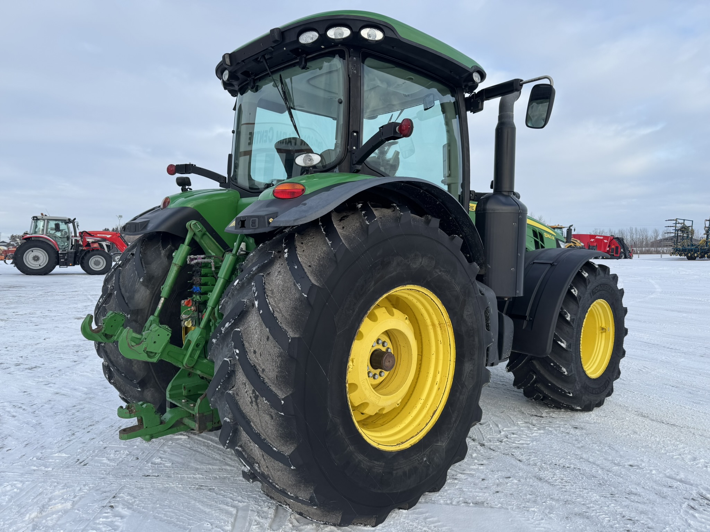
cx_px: 355
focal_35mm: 24
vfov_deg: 56.8
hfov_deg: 71.6
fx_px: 492
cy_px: 266
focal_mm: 6.76
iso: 80
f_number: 1.78
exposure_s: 1/1560
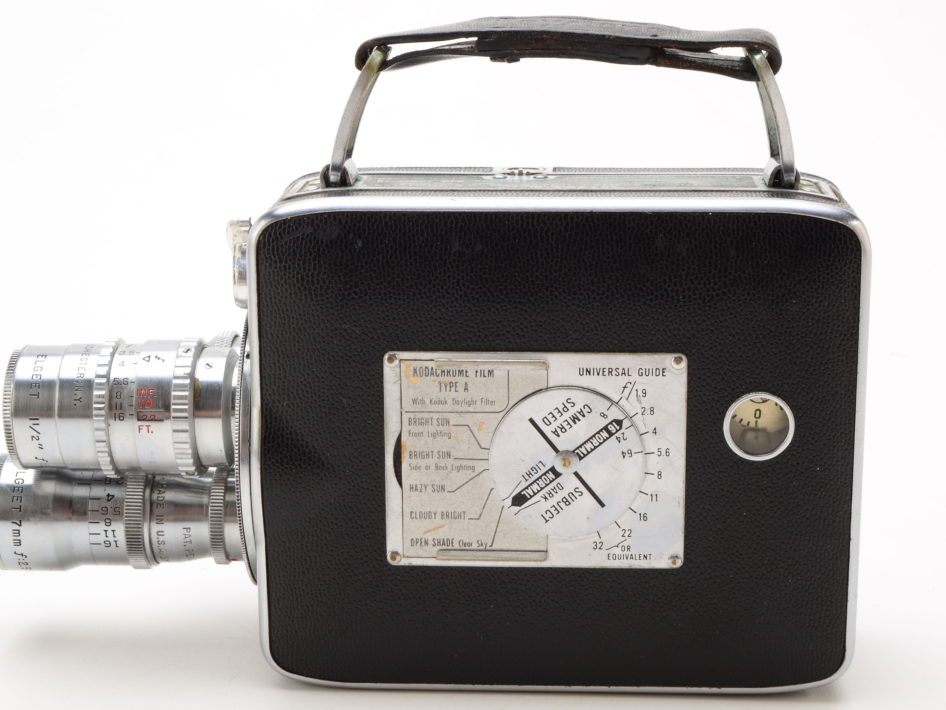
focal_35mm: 74
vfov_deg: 20.0
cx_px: 479
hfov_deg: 26.5
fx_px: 2010
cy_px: 356
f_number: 18
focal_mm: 45
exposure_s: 1/160
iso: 100
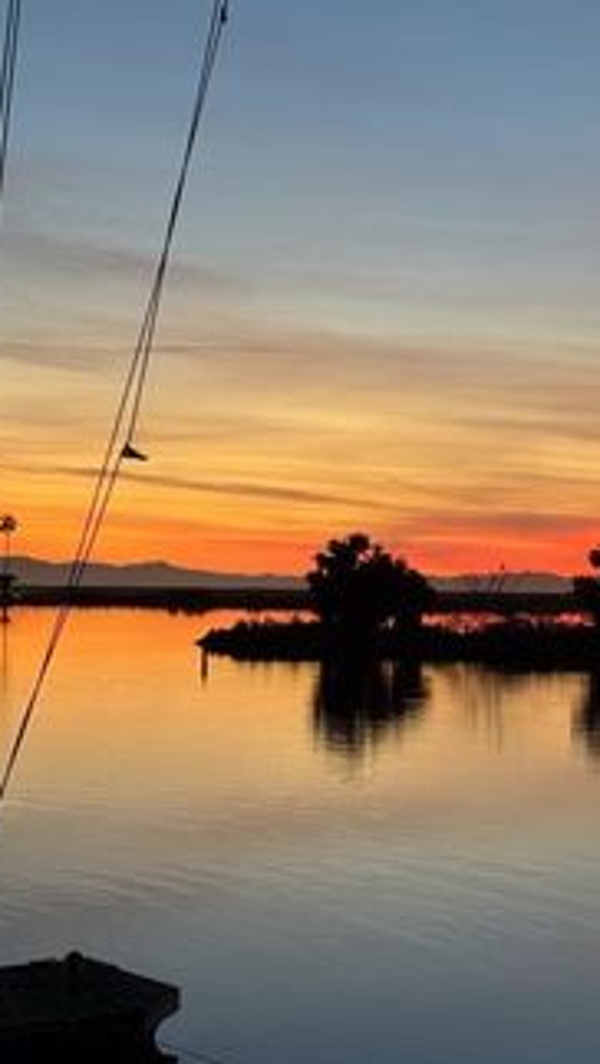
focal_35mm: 81
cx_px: 696
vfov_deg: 26.2
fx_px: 2288
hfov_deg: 14.5
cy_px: 555
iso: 250
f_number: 1.78
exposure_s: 1/60
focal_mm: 6.76
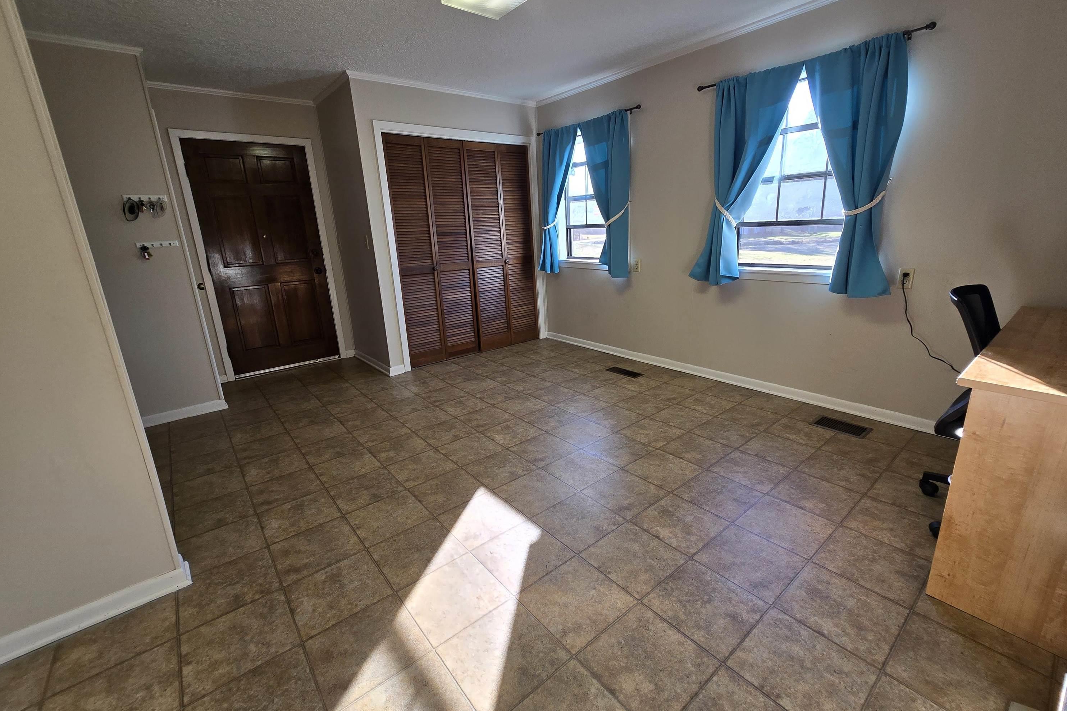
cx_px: 550
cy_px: 344
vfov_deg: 81.2
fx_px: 415
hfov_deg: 104.2
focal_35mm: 14
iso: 64
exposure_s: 1/120
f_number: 2.2
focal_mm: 2.2
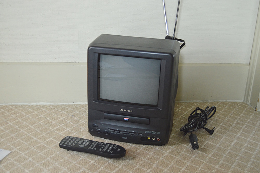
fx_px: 303
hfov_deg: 46.4
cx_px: 130
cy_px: 86
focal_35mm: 42
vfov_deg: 31.8
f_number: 4
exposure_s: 1/60
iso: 1100
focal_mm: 28
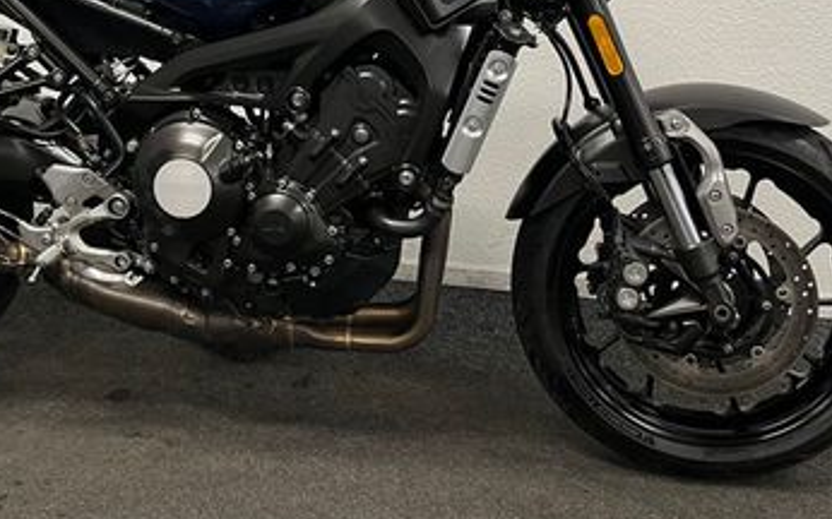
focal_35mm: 51
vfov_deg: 24.5
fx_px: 1156
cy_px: 46
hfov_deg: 39.2
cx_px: 296
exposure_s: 1/50
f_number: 1.6
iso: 80
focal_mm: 5.1
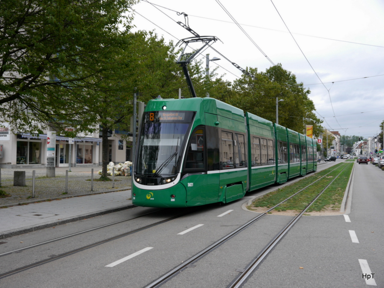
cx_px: 192
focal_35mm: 40
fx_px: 444
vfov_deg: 36.0
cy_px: 144
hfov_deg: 46.8
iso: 160
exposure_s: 1/160
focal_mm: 20
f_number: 5
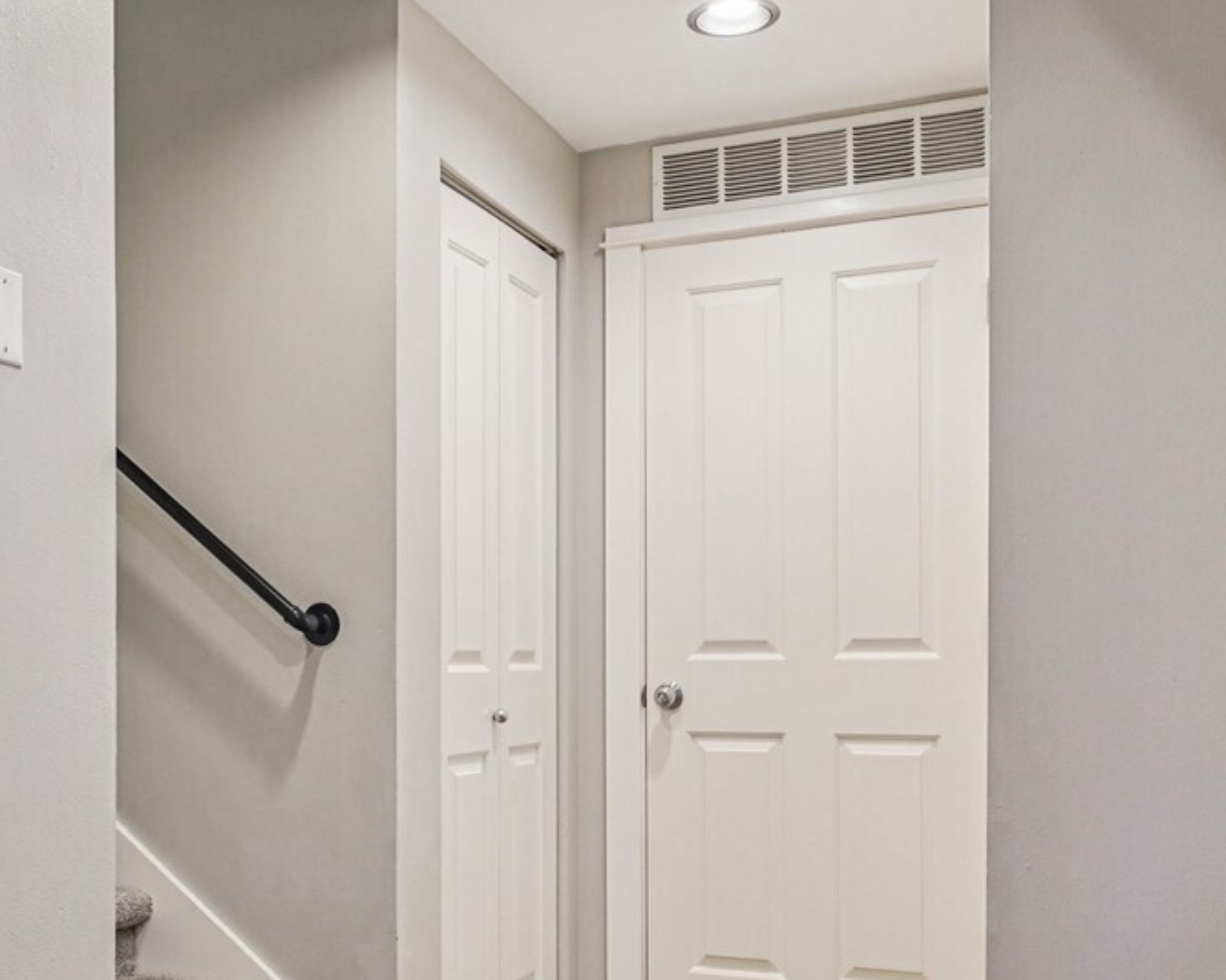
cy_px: 703
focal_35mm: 38
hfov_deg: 47.2
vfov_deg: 38.4
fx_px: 1378
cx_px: 408
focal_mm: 16
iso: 1600
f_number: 8
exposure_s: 1/13
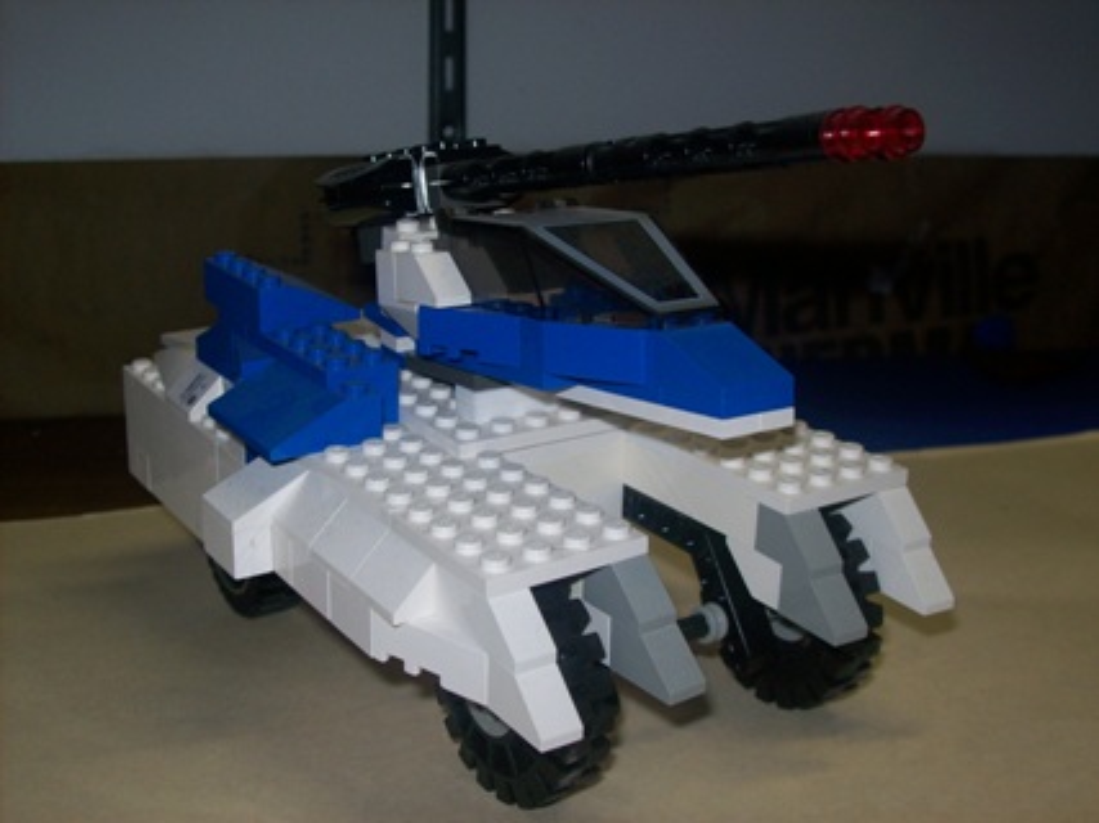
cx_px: 550
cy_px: 412
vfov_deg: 32.2
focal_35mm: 45
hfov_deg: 42.1
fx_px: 1428
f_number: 3
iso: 80
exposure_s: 1/73.6
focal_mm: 7.6
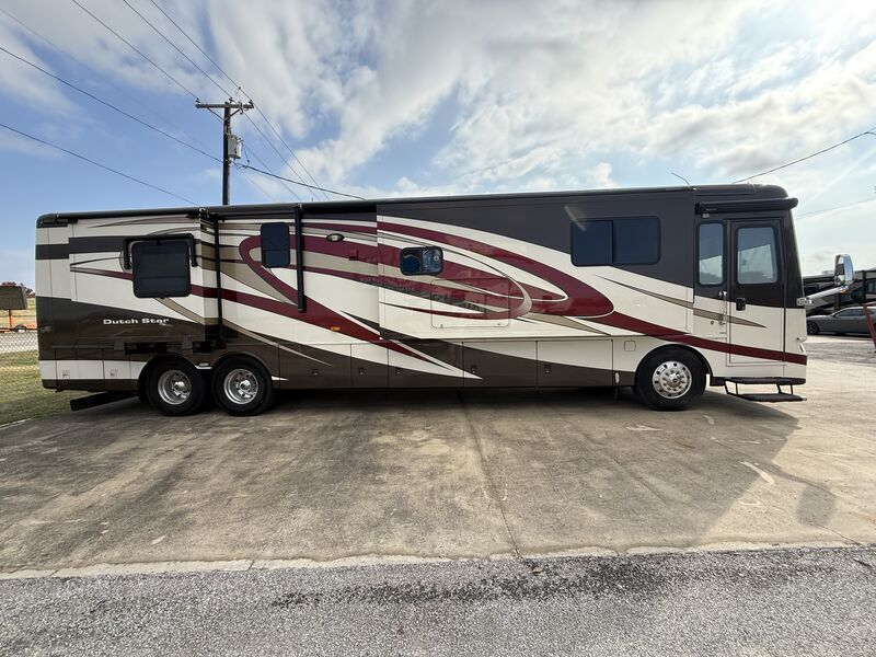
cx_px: 438
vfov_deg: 85.7
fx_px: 354
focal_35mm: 14
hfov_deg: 102.1
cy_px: 328
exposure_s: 1/1312
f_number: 2.2
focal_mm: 2.22
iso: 64
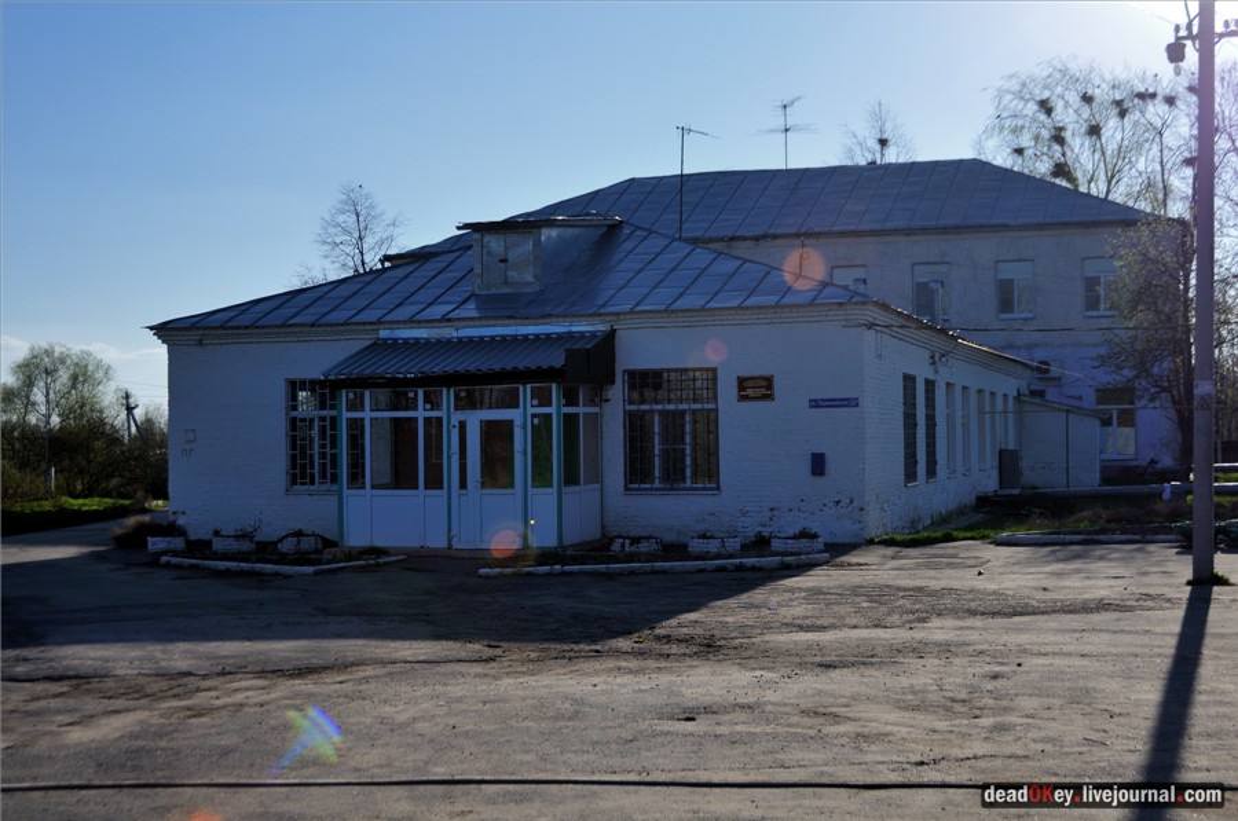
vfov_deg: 25.7
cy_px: 410
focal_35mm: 52
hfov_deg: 37.9
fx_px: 1803
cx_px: 619
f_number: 5
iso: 200
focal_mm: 35
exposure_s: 1/1600
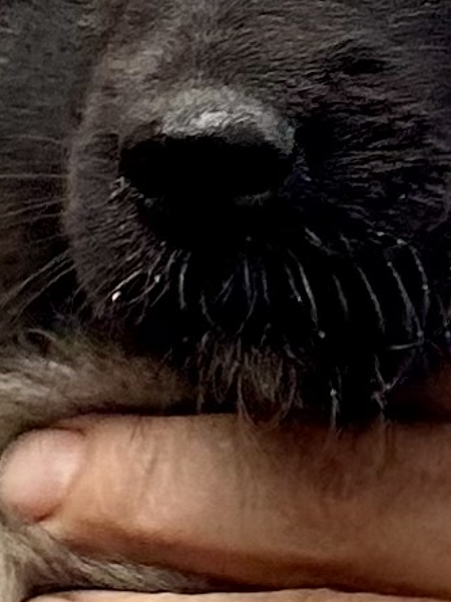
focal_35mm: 135
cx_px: 470
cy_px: 355
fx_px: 2345
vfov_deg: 14.6
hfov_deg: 10.9
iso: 25
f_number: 1.9
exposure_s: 1/182
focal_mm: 2.69
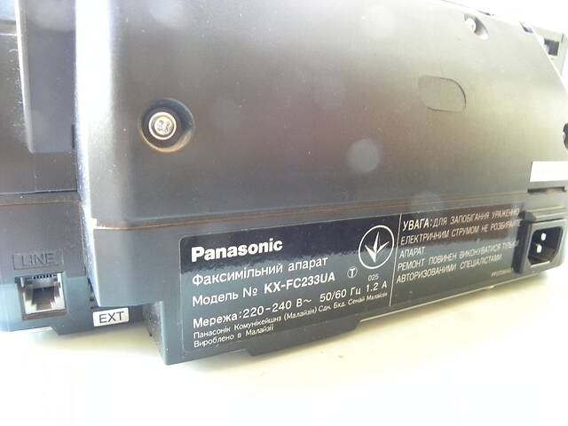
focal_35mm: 26
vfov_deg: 53.1
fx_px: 427
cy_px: 213
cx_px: 284
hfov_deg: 67.3
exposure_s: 1/10
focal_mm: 4.6
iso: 400
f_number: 2.8
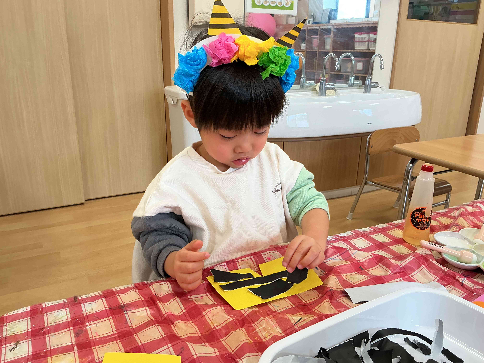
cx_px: 242
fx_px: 405
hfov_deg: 61.7
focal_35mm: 29
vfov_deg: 48.2
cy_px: 182
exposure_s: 1/60
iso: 32
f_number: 1.8
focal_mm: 3
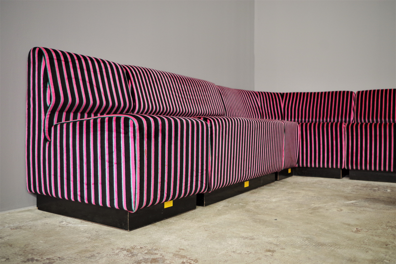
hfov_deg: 60.3
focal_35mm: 31
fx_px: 341
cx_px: 198
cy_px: 132
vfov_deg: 42.3
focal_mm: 21.25
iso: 800
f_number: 4
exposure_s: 1/60
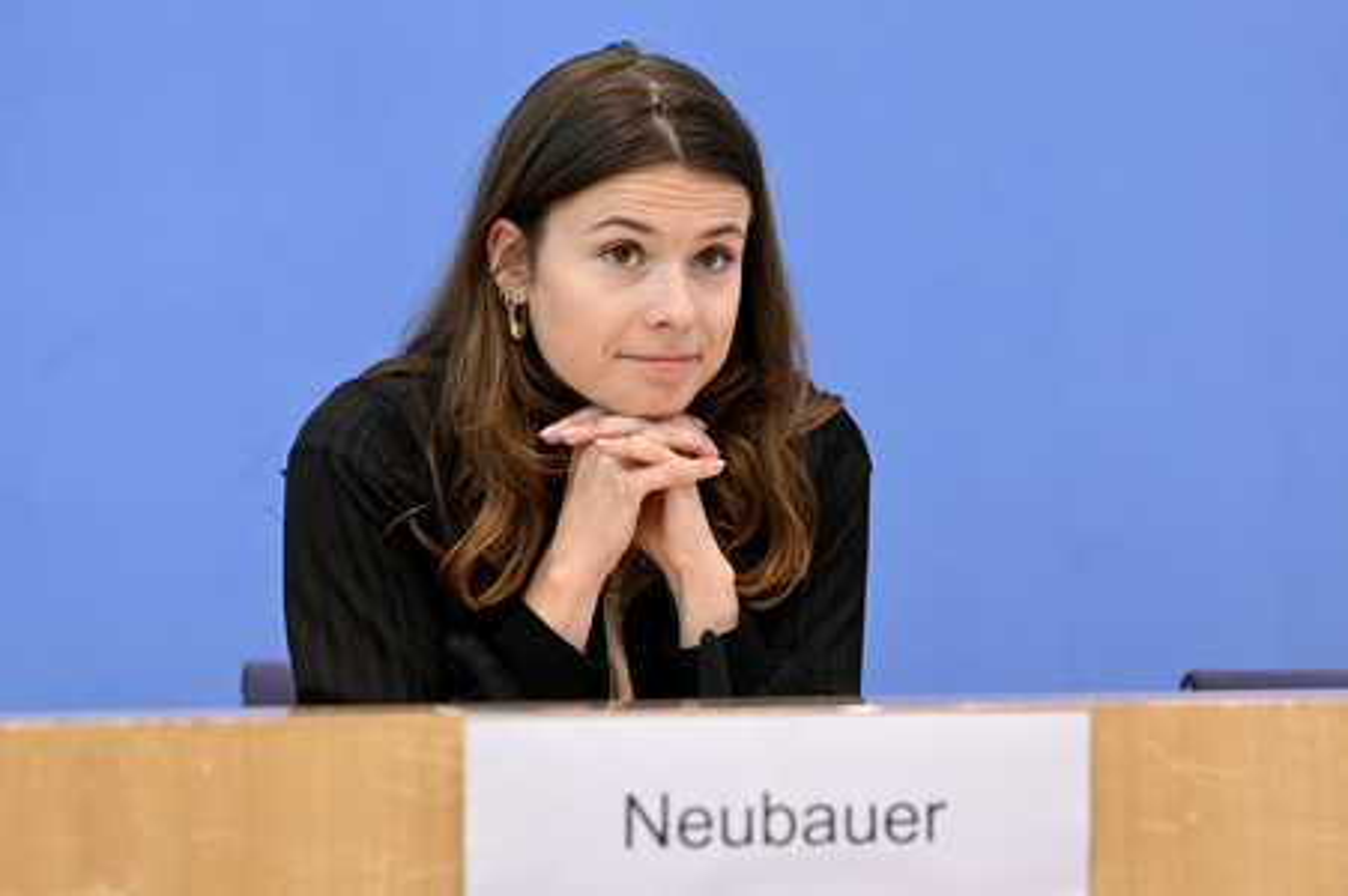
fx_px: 2993
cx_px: 674
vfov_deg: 17.0
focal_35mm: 80
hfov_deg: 25.4
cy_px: 448
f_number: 5
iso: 3200
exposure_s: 1/640
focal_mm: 80
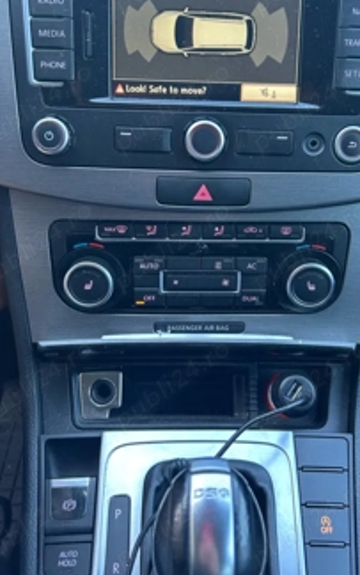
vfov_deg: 56.6
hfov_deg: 37.3
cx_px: 207
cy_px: 268
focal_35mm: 34
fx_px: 533
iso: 125
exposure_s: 1/75
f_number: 1.5
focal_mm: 5.7
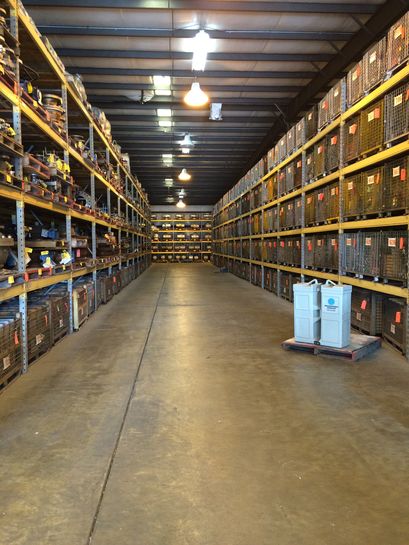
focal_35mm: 29
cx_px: 204
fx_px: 457
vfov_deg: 61.7
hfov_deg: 48.2
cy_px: 272
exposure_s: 1/30
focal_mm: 4.15
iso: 200
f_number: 2.2
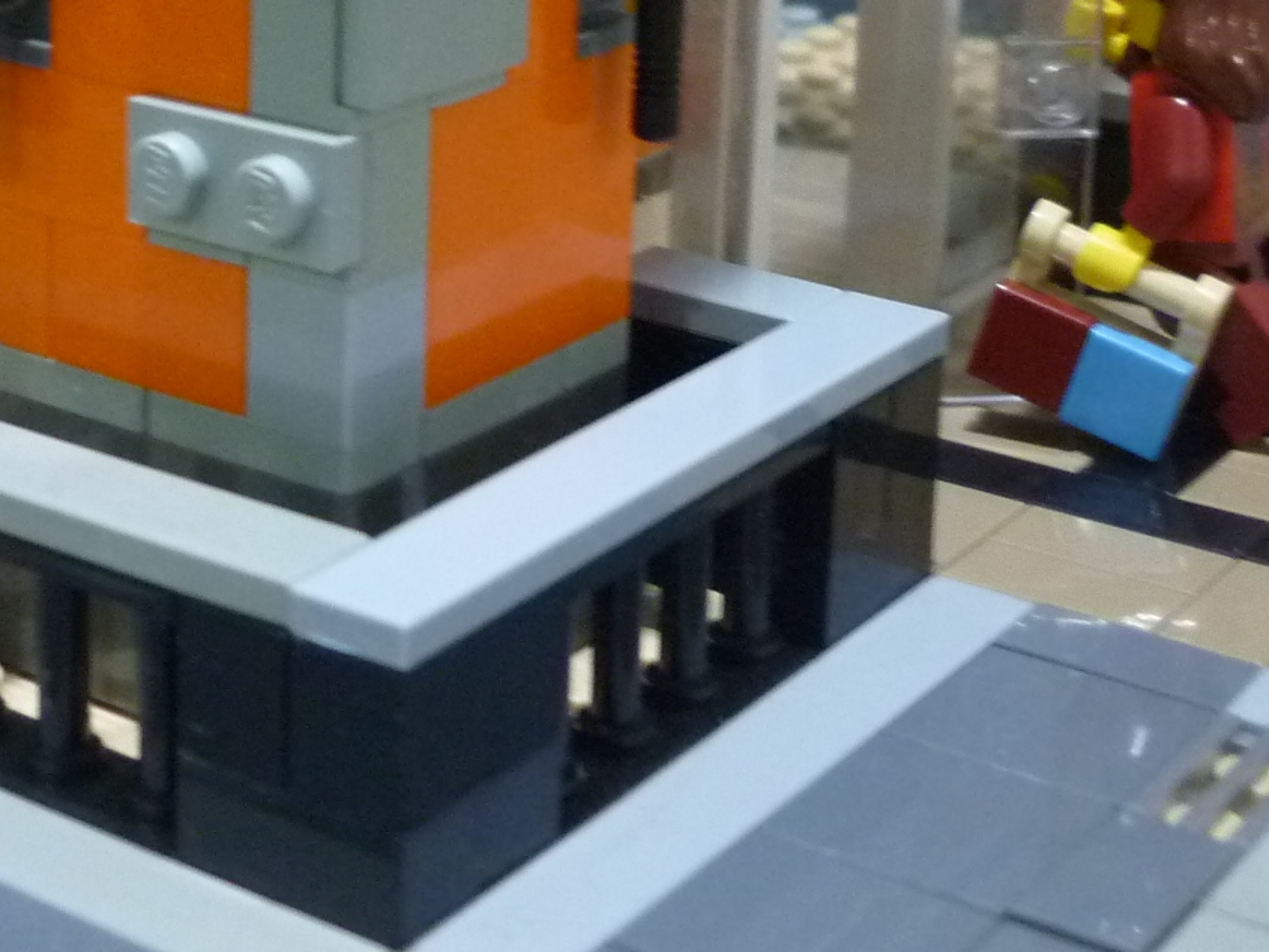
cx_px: 290
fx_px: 2933
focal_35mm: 80
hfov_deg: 24.1
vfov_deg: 17.6
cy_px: -195
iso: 400
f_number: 2.8
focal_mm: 5.5
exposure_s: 1/8
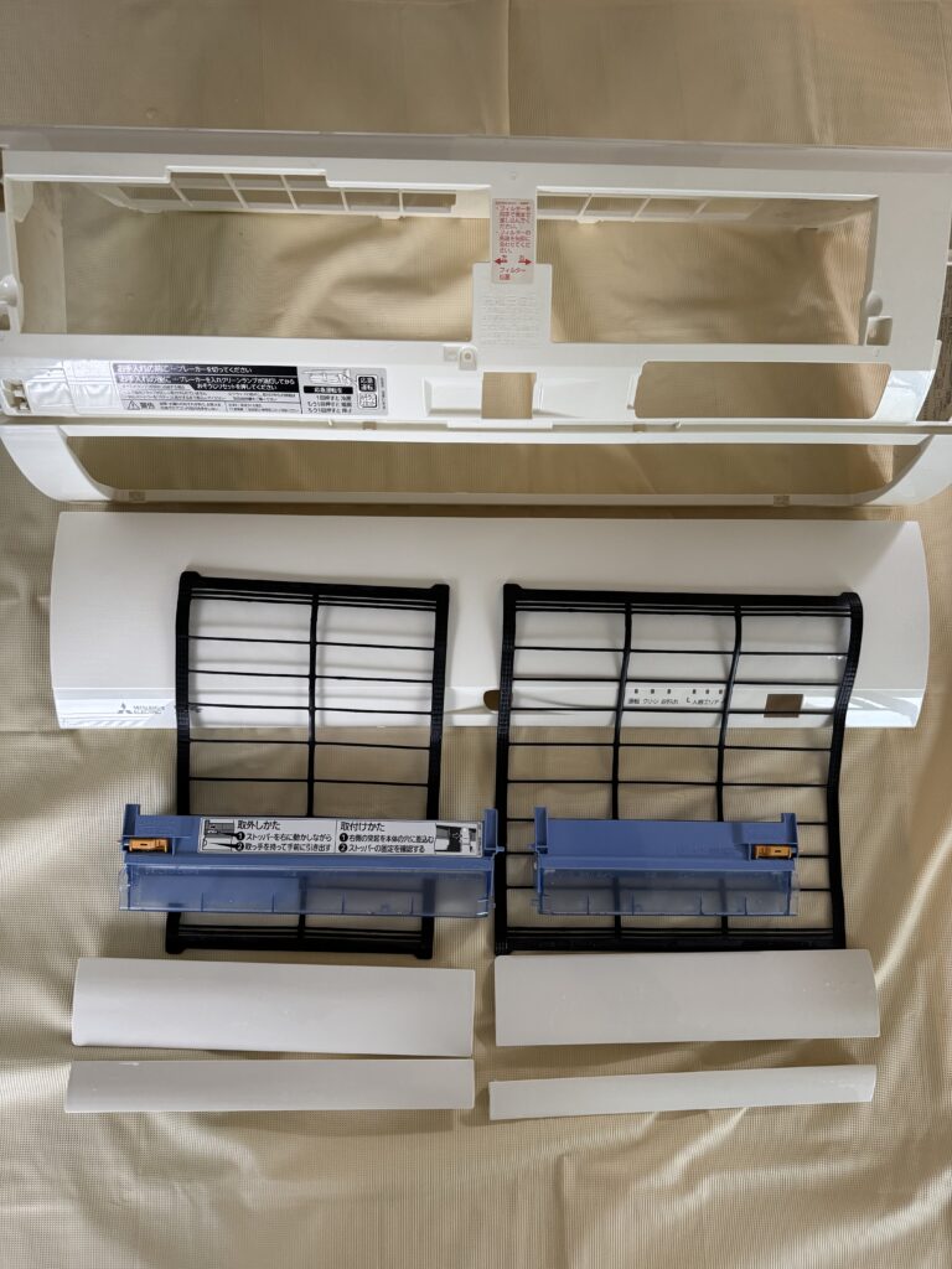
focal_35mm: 24
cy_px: 634
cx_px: 476
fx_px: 880
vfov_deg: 71.6
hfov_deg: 56.8
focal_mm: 6.76
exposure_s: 1/50
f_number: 1.78
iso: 320
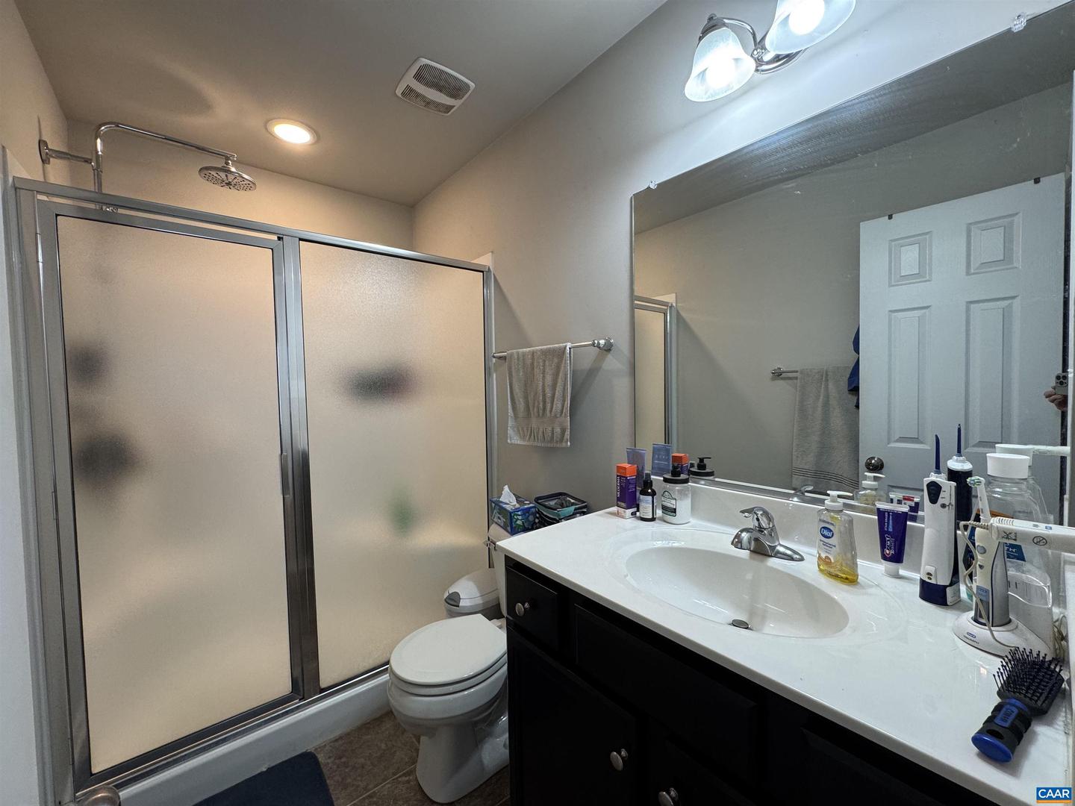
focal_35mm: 14
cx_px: 538
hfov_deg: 102.1
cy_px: 403
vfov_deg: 85.7
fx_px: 435
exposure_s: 1/120
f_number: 2.2
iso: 160
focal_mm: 2.22
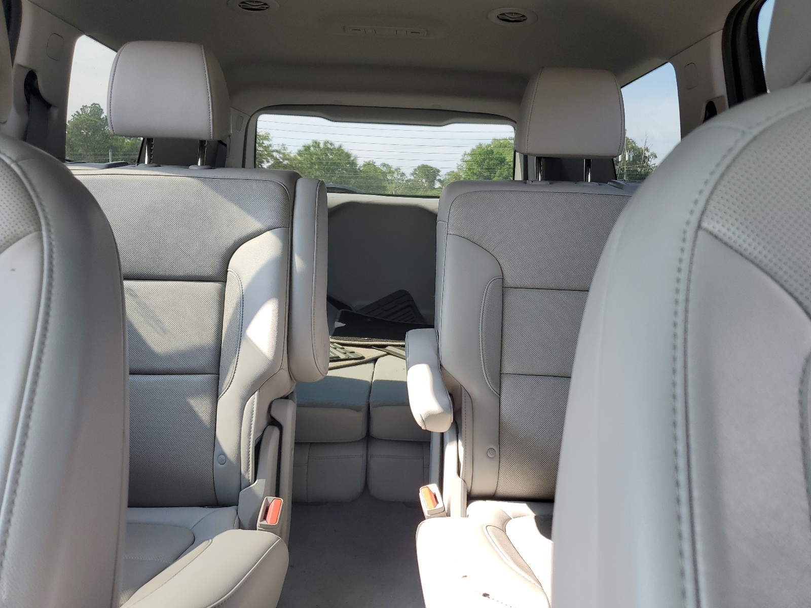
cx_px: 406
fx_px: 609
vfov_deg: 53.1
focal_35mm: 26
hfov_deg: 67.3
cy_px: 304
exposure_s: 1/400
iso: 50
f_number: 1.5
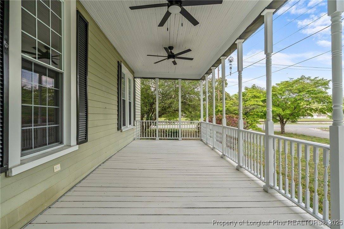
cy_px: 114
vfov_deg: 70.4
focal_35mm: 17
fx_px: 162
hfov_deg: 93.3
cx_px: 172
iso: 500
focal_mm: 17
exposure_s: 1/250
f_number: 8
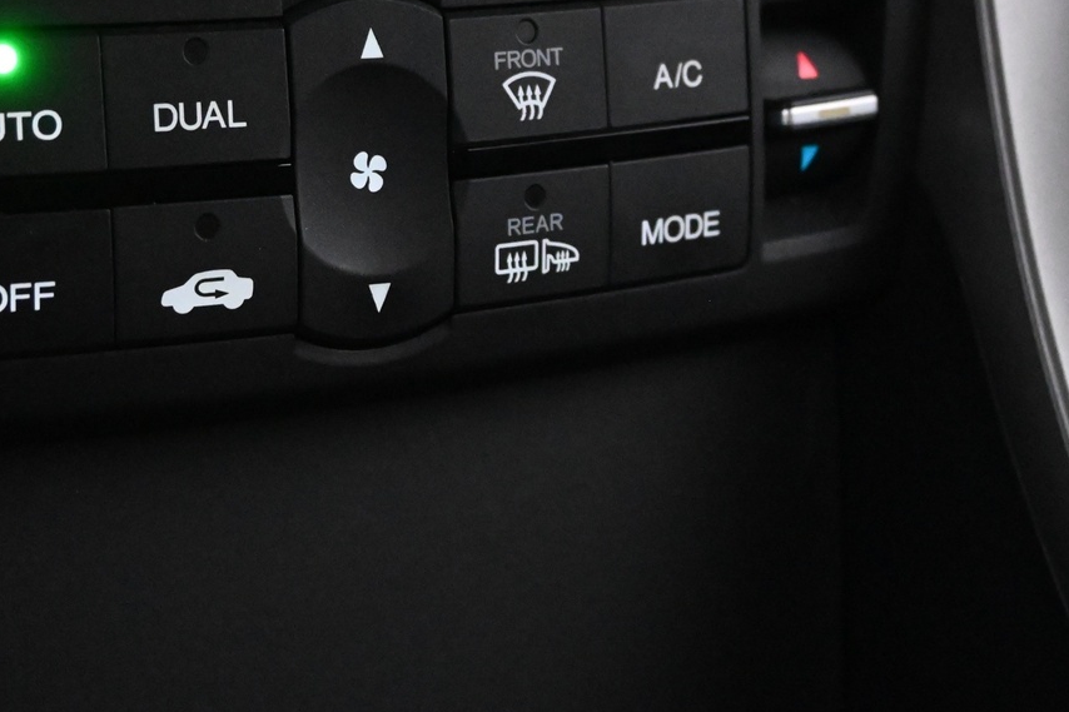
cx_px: 347
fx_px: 2197
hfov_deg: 27.2
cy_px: 189
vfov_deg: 18.3
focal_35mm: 74
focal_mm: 26
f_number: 4.5
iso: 9000
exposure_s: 1/40
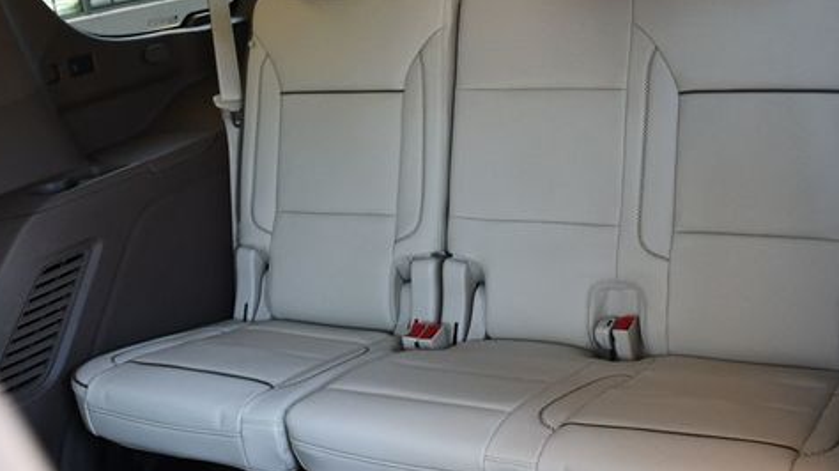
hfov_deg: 40.4
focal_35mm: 51
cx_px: 513
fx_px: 1134
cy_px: 204
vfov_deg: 23.4
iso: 800
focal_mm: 18
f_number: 3.5
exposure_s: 1/250
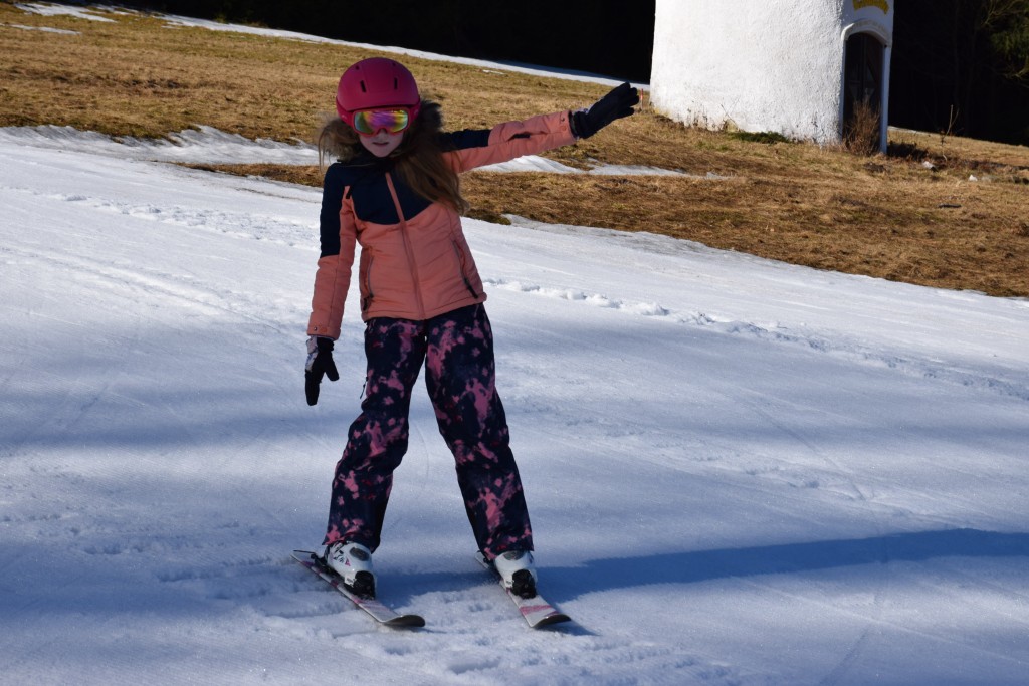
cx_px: 514
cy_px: 343
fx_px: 3001
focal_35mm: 105
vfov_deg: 13.0
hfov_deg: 19.5
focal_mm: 70
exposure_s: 1/500
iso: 200
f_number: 11
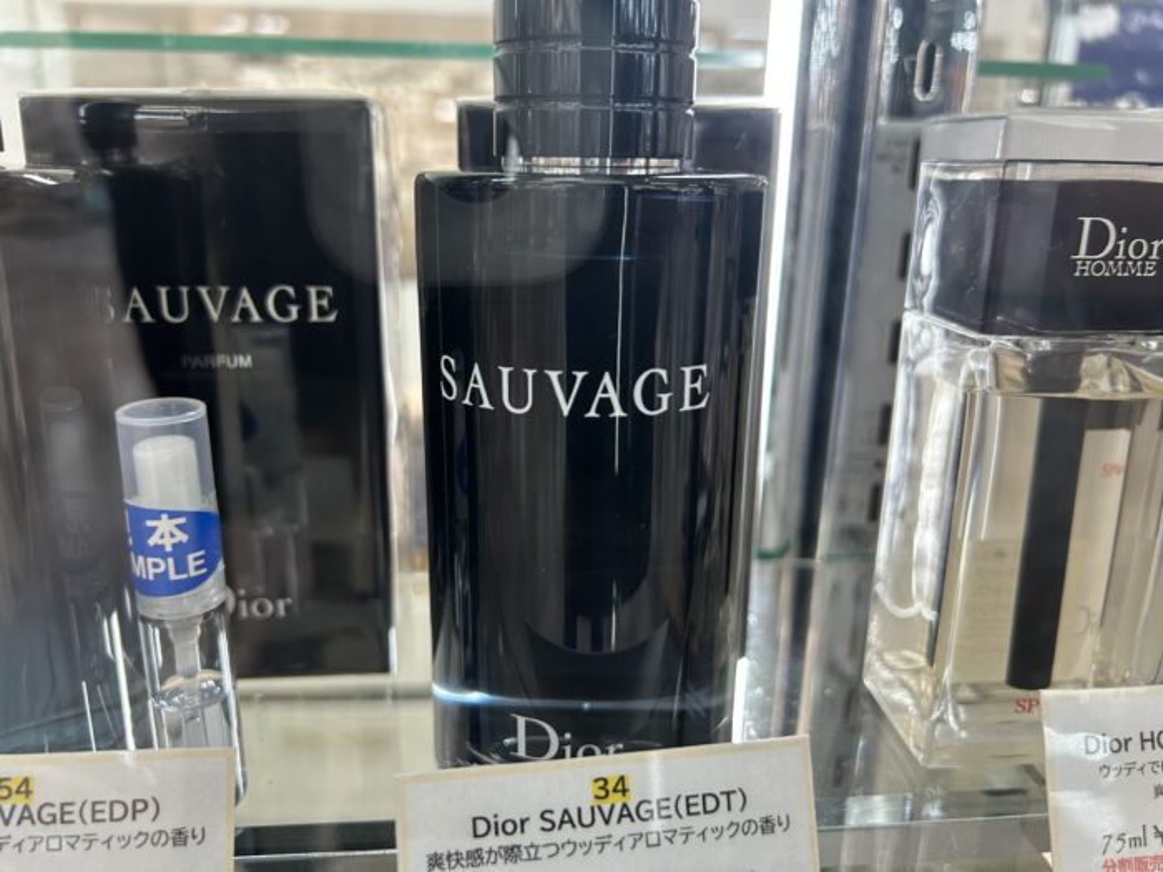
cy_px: 436
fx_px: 874
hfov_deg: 67.3
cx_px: 582
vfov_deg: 53.1
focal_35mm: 26
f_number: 1.5
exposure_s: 1/100
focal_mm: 5.7
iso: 100
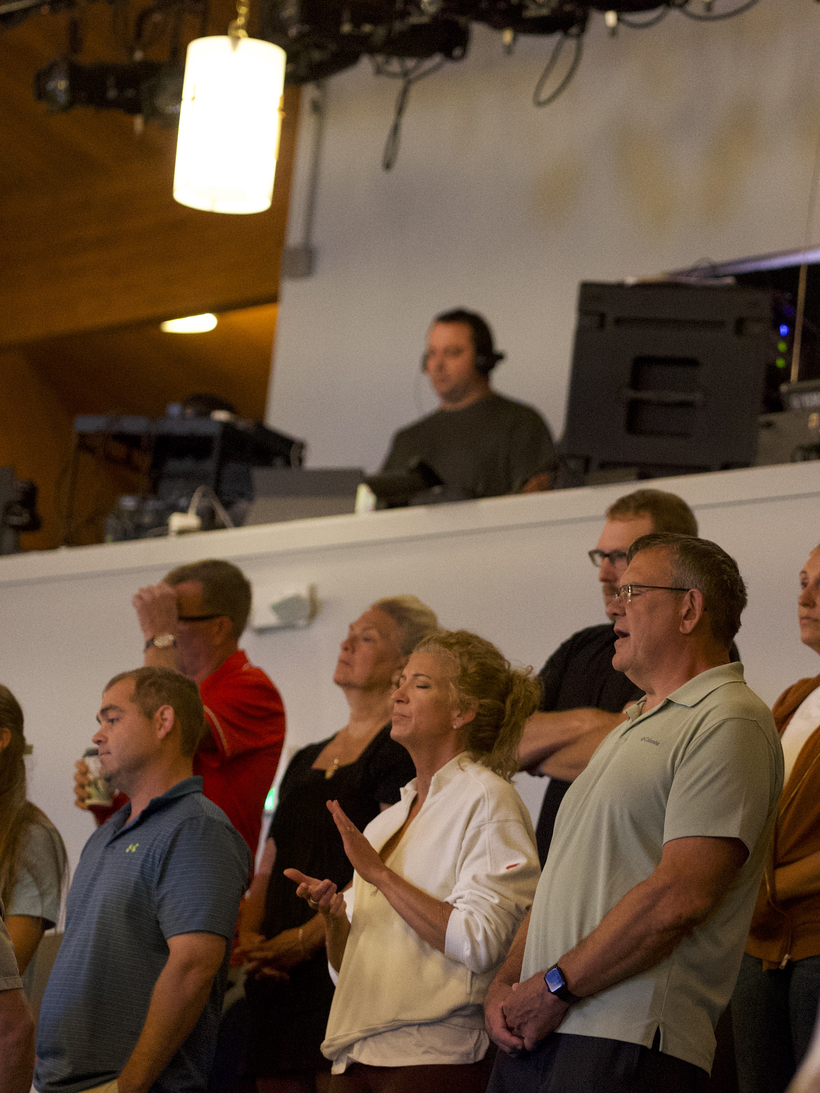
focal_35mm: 185
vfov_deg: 10.7
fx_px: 5835
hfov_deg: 8.0
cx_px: 523
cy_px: 548
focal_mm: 85
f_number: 2
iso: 5000
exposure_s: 1/250
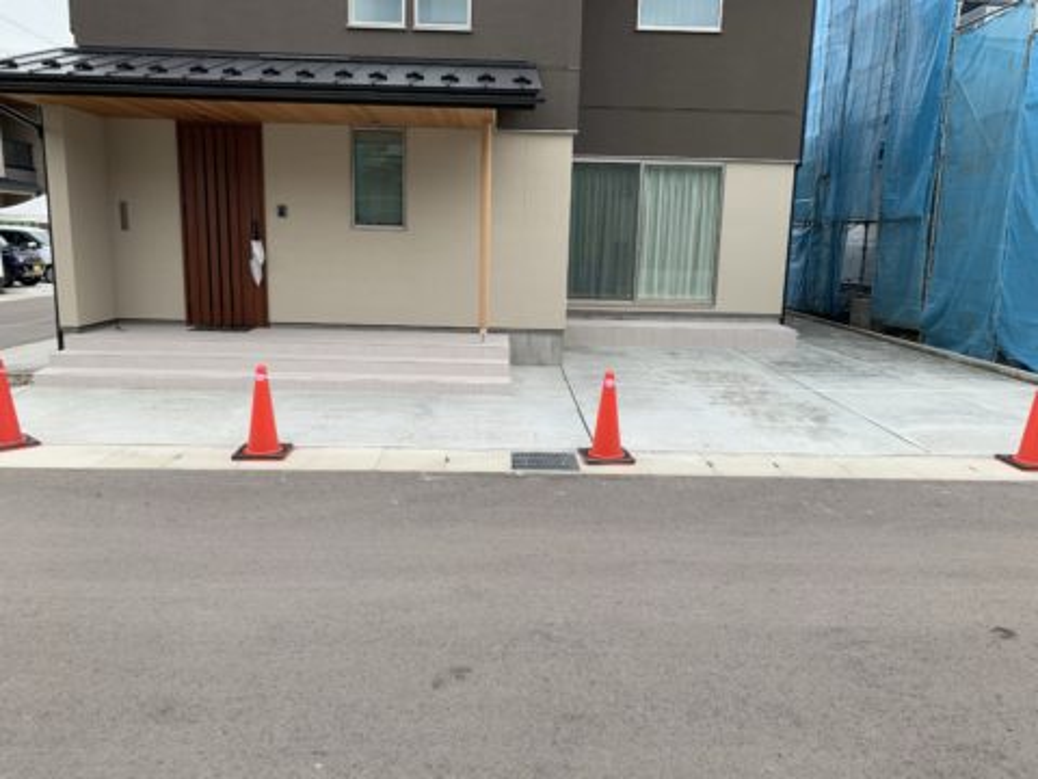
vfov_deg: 53.1
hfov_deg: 67.3
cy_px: 390
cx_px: 519
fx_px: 780
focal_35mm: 26
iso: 25
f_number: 1.8
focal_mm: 4.25
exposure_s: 1/130
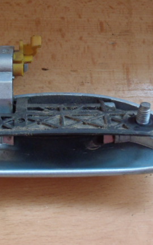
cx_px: 36
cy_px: 114
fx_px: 388
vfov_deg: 35.1
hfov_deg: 22.1
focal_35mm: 58
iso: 320
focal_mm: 6.64
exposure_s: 1/4
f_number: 4.7
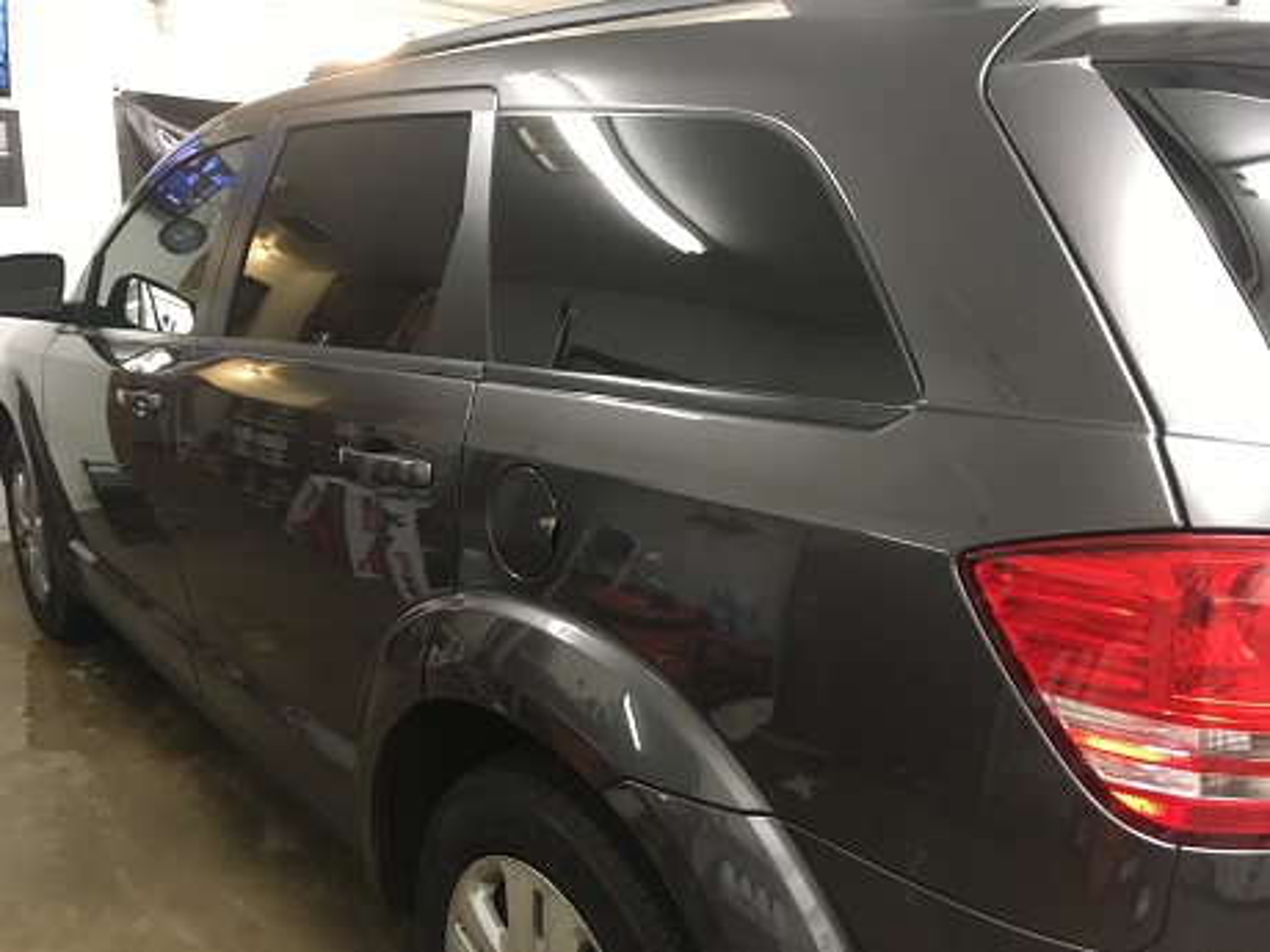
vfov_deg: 48.2
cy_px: 476
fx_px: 1064
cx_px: 635
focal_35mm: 29
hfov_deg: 61.7
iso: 200
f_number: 2.2
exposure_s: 1/30
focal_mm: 4.15
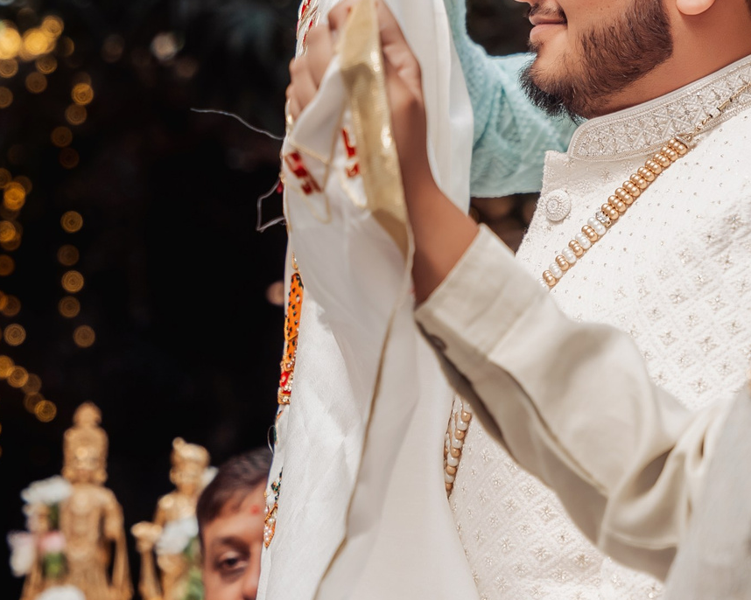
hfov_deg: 9.8
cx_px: 38
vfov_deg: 7.9
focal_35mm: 196
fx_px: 4355
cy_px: 204
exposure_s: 1/250
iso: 125
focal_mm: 70
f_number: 2.8
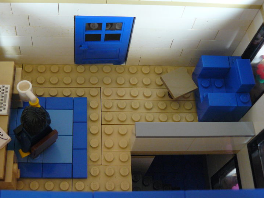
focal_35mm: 50
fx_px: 381
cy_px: 81
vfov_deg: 29.1
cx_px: 93
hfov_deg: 37.9
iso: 200
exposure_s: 1/20
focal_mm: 6
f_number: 2.8
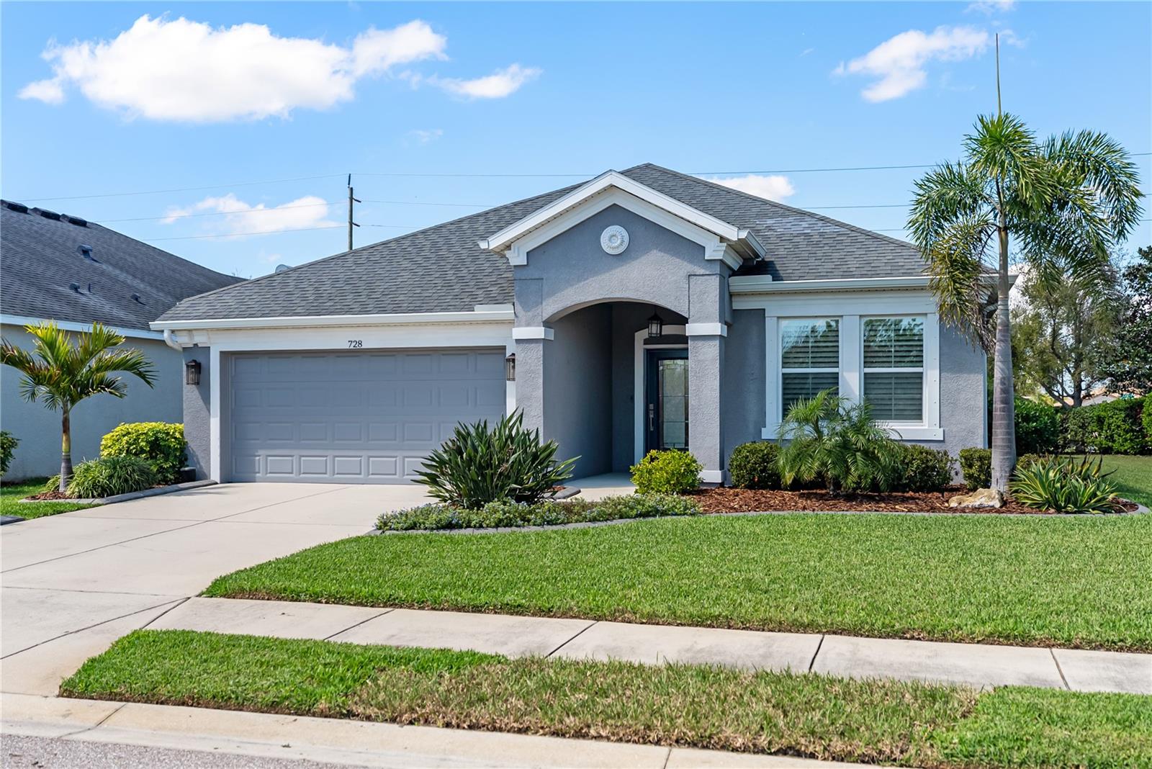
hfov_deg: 54.4
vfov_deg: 37.9
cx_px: 576
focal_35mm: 35
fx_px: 1120
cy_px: 384
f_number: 2.8
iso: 200
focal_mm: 35
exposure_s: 1/2500
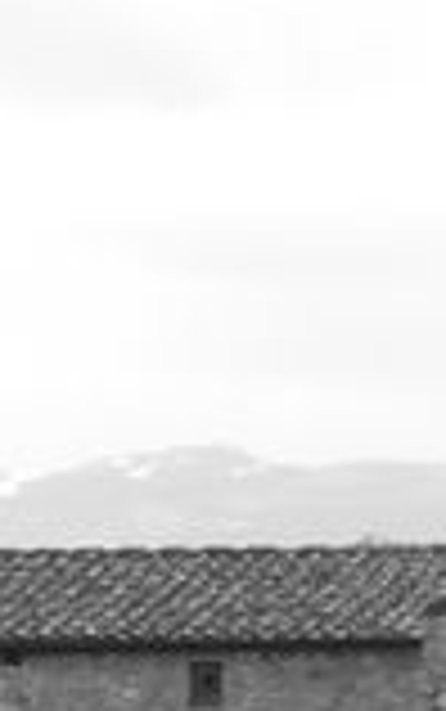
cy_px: 410
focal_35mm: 364
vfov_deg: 5.8
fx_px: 7066
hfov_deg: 3.6
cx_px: 428
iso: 200
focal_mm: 11.3
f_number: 5
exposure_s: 1/200
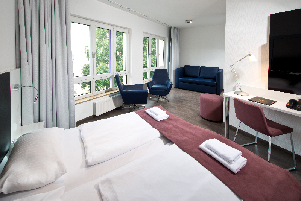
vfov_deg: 77.4
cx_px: 150
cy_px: 100
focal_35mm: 15
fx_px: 125
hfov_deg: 100.4
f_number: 9
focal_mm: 15
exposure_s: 1/6
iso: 100
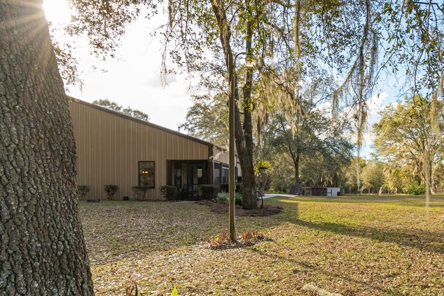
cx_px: 300
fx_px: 284
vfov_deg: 54.3
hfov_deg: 73.5
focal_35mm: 23
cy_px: 189
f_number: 9
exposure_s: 1/20
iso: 200
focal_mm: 10
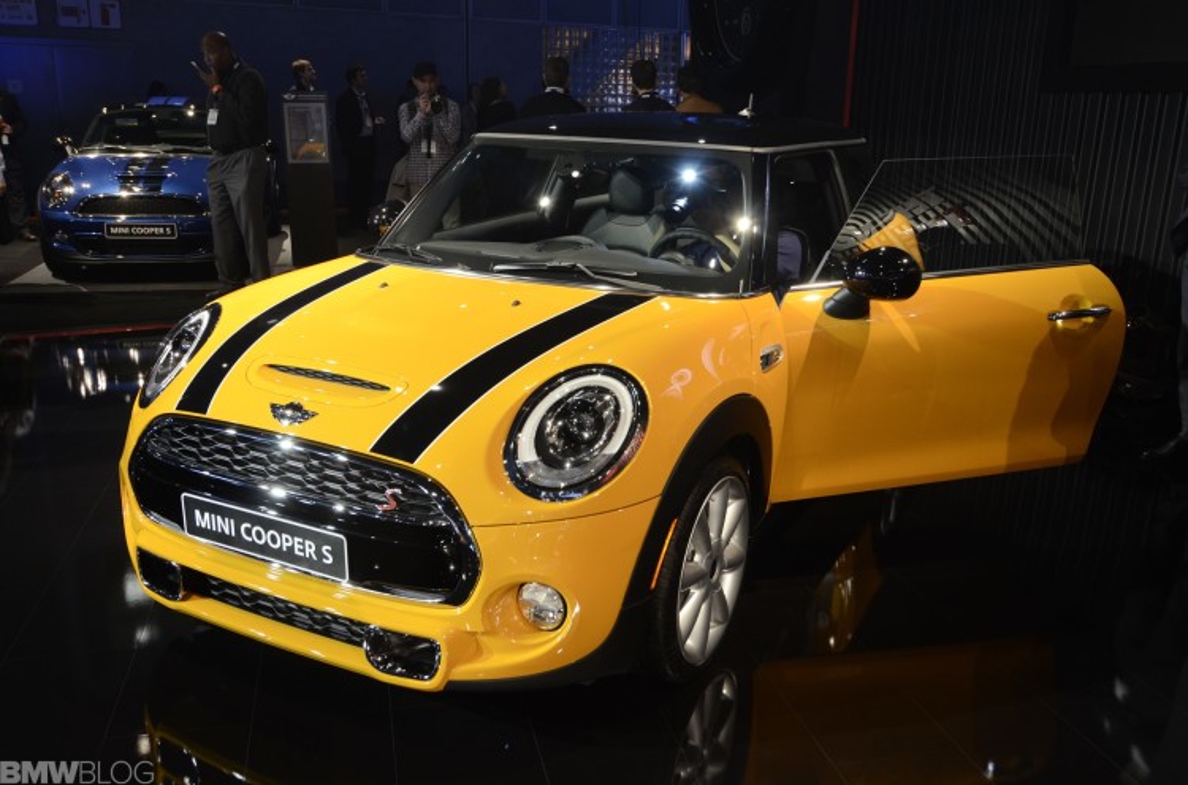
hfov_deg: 62.1
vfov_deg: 43.4
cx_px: 594
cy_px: 392
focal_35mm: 30
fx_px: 987
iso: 800
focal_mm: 20
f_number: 5.6
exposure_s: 1/80
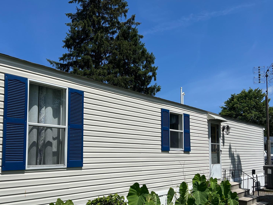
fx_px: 284
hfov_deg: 51.0
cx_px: 108
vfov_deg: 39.4
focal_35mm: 36
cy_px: 126
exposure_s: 1/8696
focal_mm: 5.7
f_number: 1.5
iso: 50
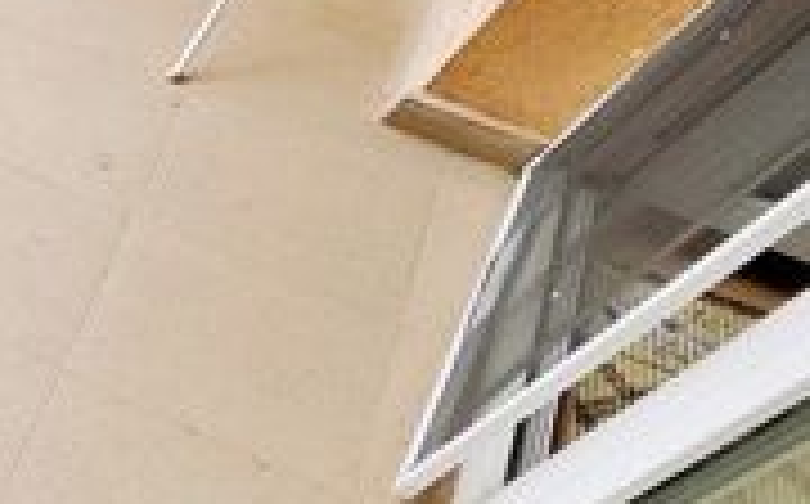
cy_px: 261
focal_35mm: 54
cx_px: -754
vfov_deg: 23.9
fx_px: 1191
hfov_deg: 20.4
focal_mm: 1.7
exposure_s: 1/137
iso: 32
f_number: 2.2
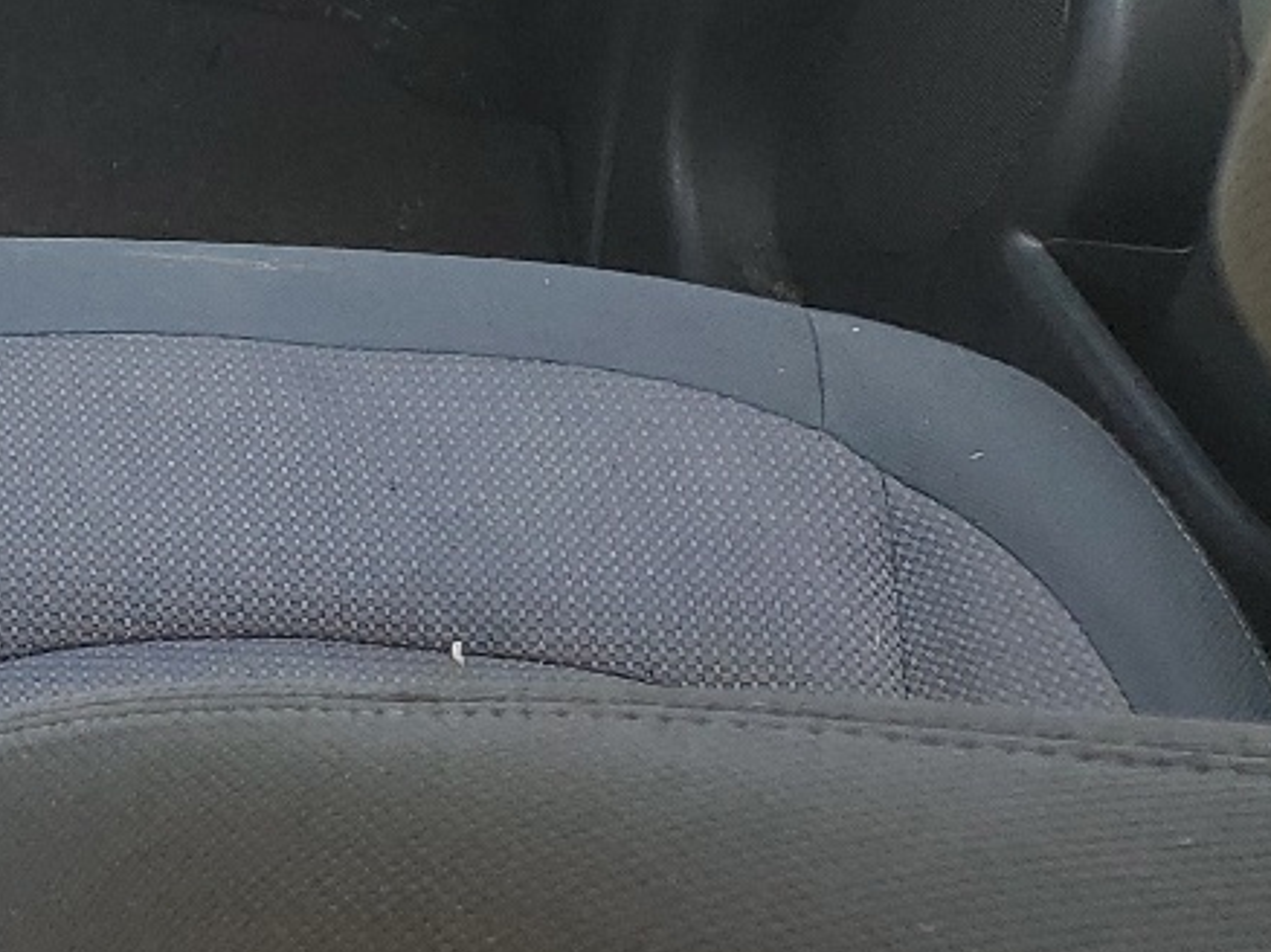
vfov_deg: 15.4
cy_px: 113
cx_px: -990
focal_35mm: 95
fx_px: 3486
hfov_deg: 17.1
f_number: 1.5
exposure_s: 1/127
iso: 50
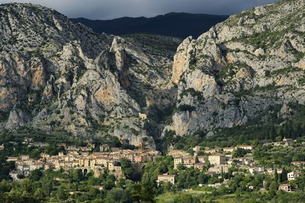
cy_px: 102
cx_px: 152
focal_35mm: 116
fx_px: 983
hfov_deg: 17.6
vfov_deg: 11.8
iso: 200
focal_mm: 116
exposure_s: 1/320
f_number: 9
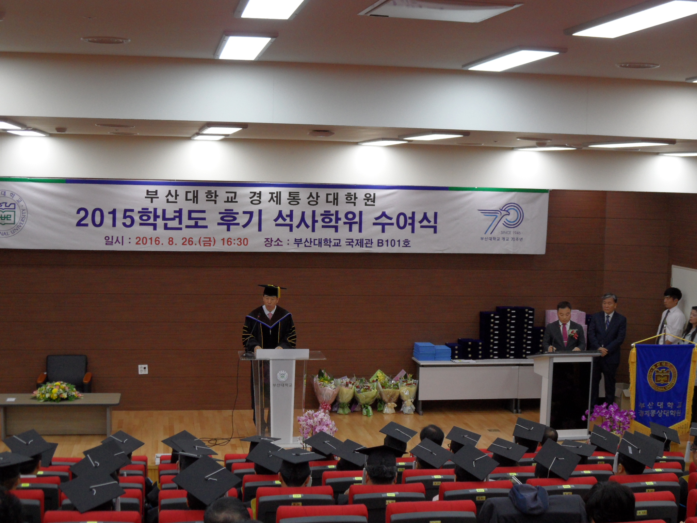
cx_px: 348
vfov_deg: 29.1
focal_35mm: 50
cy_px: 262
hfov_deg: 38.2
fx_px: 1007
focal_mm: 8.2
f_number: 3.8
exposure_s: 1/45
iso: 160
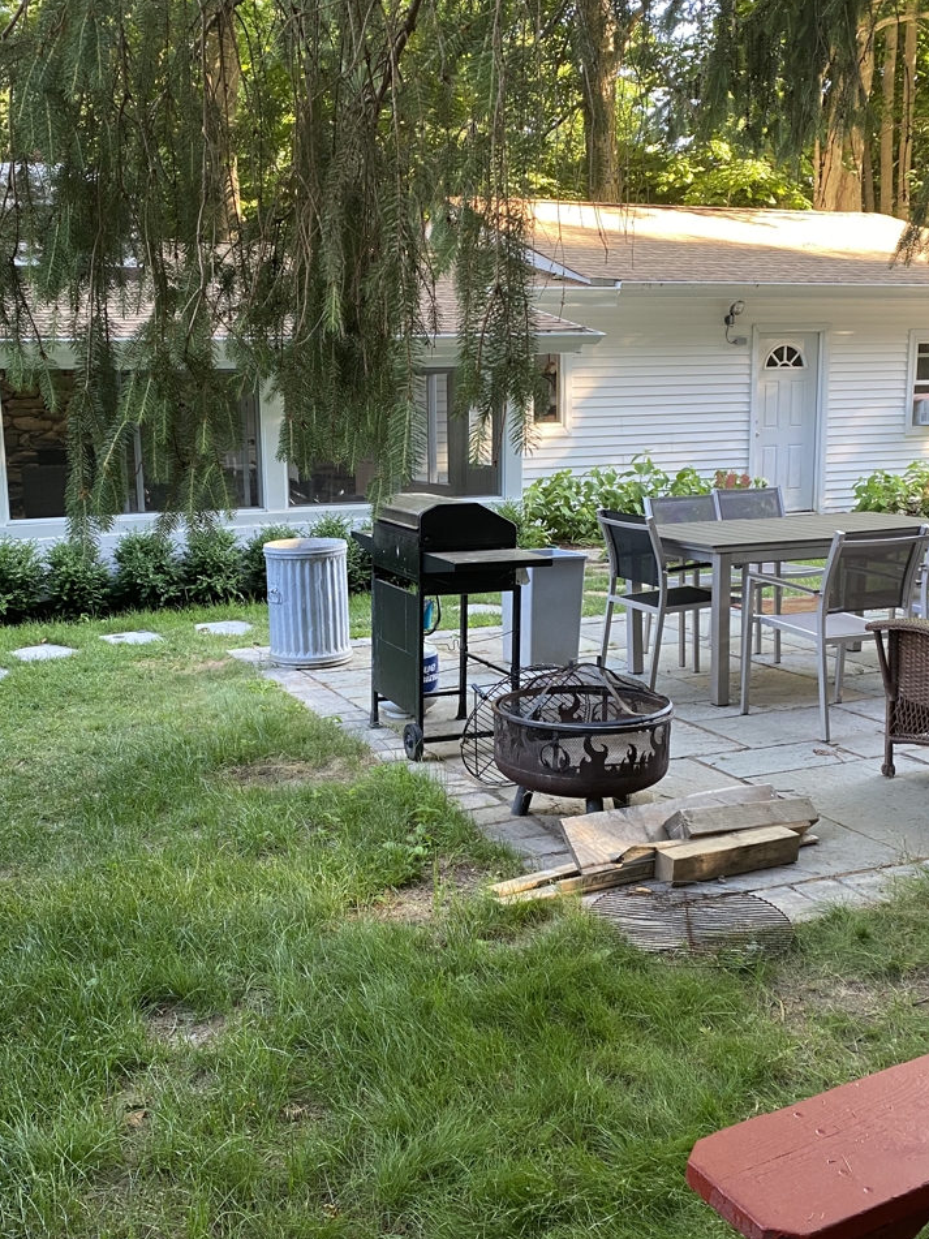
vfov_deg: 52.6
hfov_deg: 40.5
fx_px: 1253
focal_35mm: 35
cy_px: 620
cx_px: 374
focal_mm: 4.25
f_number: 1.8
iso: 125
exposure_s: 1/89
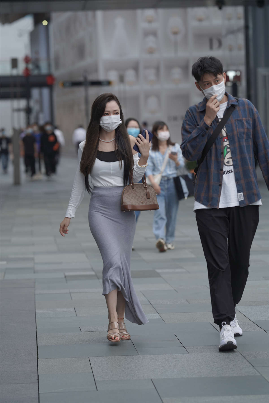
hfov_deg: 10.2
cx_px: 134
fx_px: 1513
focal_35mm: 135
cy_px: 202
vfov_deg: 15.2
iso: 500
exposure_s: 1/500
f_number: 4
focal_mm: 135
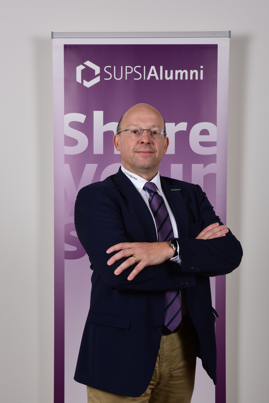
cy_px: 202
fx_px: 560
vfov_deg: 39.6
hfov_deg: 27.0
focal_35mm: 50
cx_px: 134
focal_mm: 50
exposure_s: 1/125
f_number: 13
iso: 250
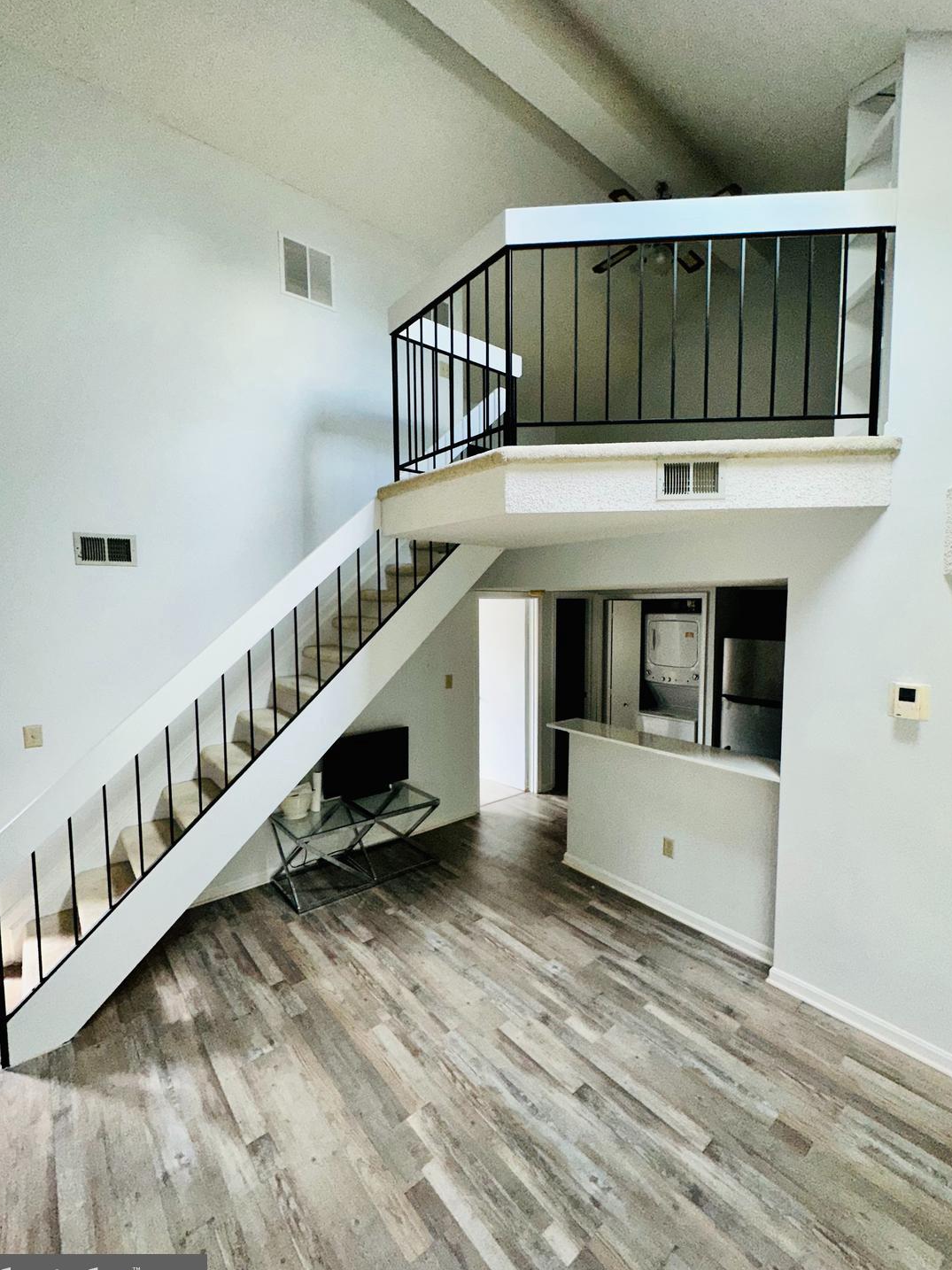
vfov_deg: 98.2
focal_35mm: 15
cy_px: 647
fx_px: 550
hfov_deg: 81.7
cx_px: 496
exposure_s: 1/112
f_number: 2.2
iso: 100
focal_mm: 2.22
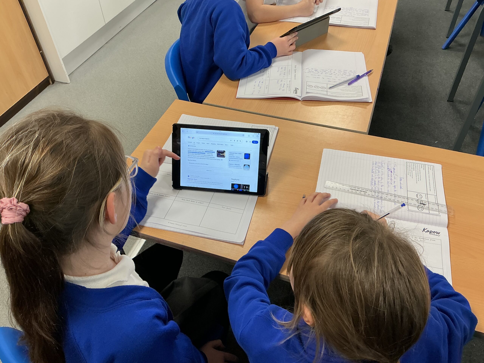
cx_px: 242
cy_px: 182
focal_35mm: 29
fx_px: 405
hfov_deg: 61.7
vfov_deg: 48.2
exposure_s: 1/50
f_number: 1.8
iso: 50
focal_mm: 3
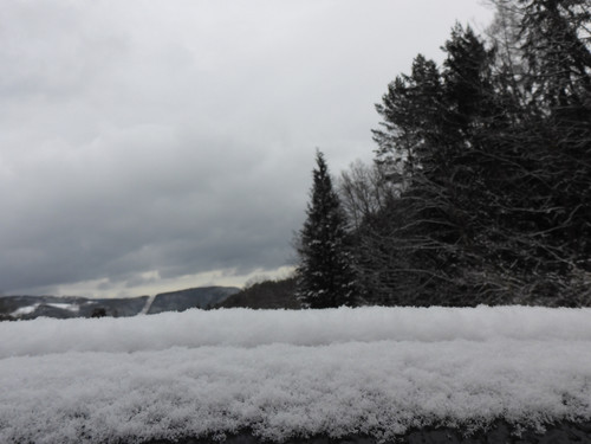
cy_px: 222
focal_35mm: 28
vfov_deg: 49.7
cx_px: 296
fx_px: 478
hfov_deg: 63.4
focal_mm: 4.9
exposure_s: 1/400
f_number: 3.3
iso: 80
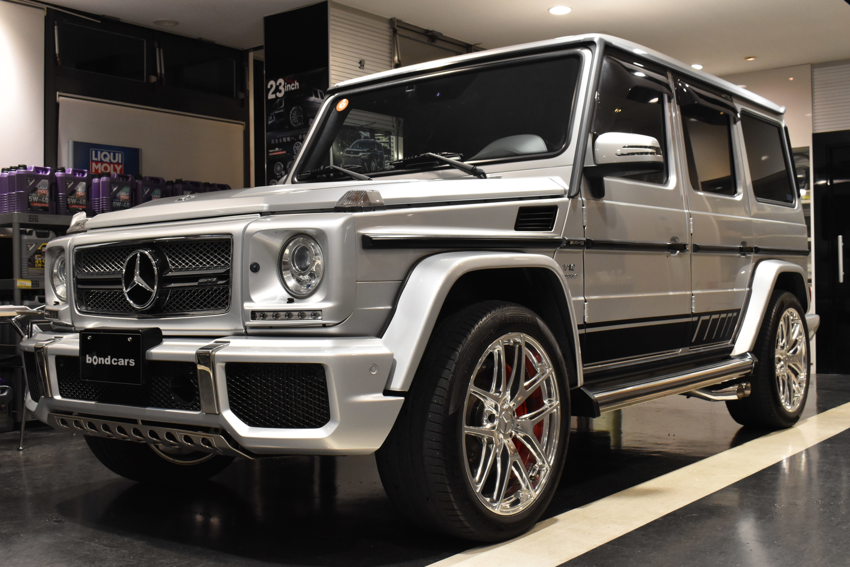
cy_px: 284
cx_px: 425
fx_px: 956
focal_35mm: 40
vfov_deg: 33.0
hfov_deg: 47.9
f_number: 8
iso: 1600
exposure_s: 1/40
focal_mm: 27
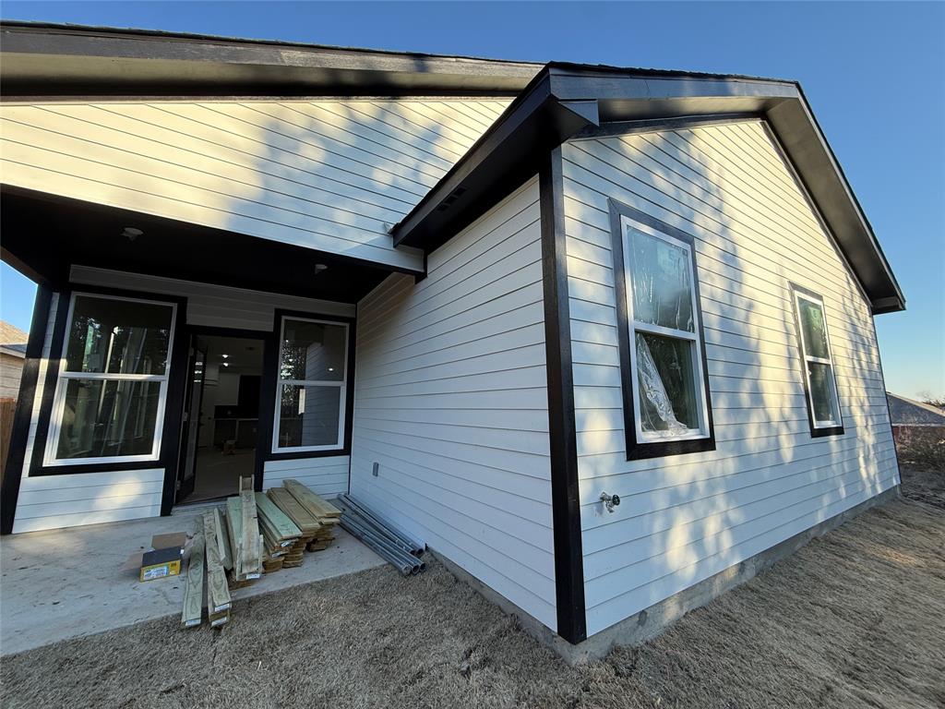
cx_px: 472
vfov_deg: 85.7
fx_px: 382
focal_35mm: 14
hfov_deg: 102.1
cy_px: 354
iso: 50
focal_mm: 2.22
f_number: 2.2
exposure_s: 1/439
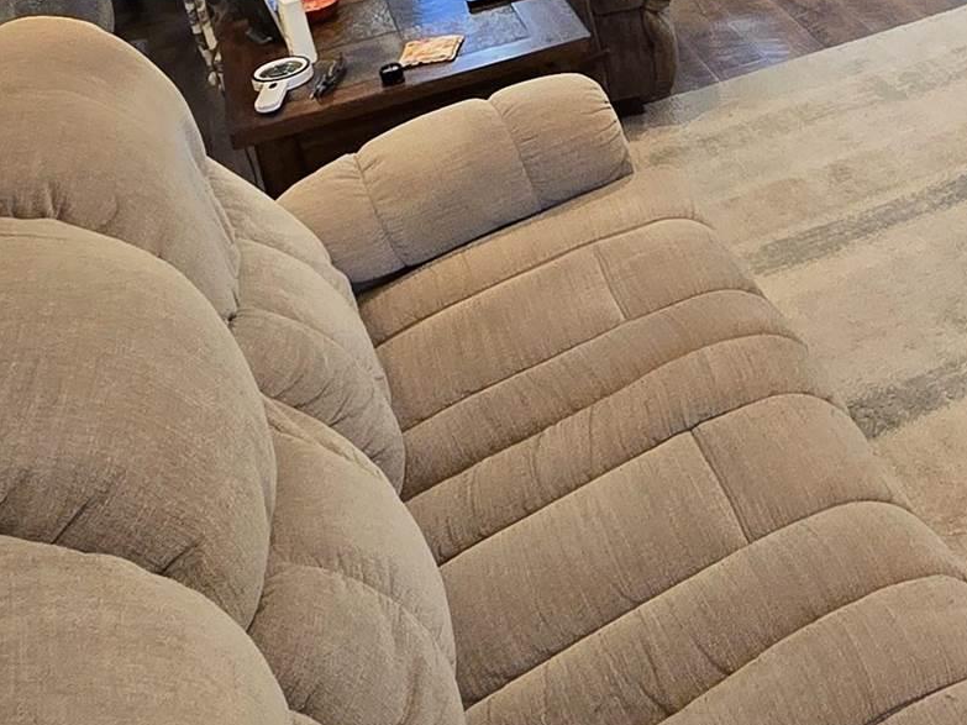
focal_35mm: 51
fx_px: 1424
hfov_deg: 33.7
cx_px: 1005
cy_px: -136
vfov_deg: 25.7
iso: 250
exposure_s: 1/60
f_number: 2.2
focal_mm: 2.2
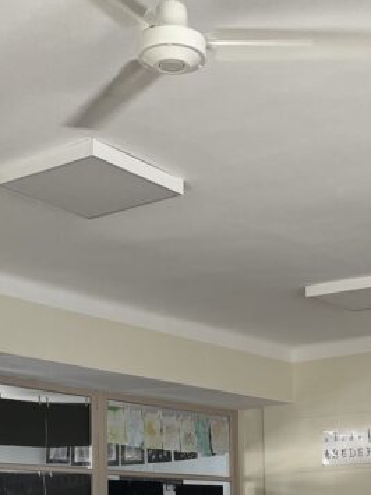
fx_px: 1072
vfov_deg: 25.2
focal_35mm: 75
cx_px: 266
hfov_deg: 19.5
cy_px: 443
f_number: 1.6
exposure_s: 1/121
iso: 100
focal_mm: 5.1
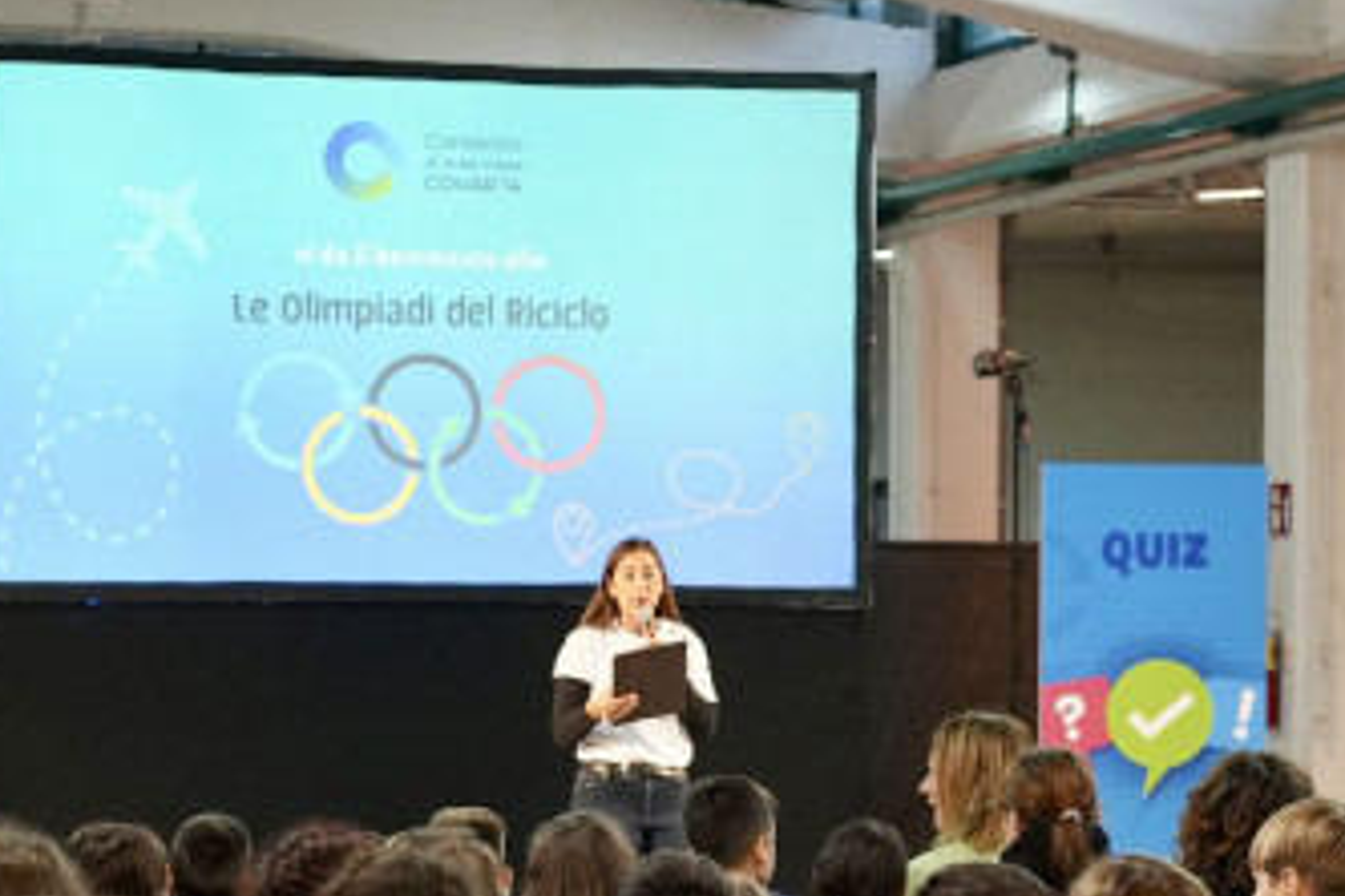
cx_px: 683
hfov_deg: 17.1
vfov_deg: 11.4
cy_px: 650
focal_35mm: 120
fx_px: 4483
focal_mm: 50
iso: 4000
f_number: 4
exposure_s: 1/160
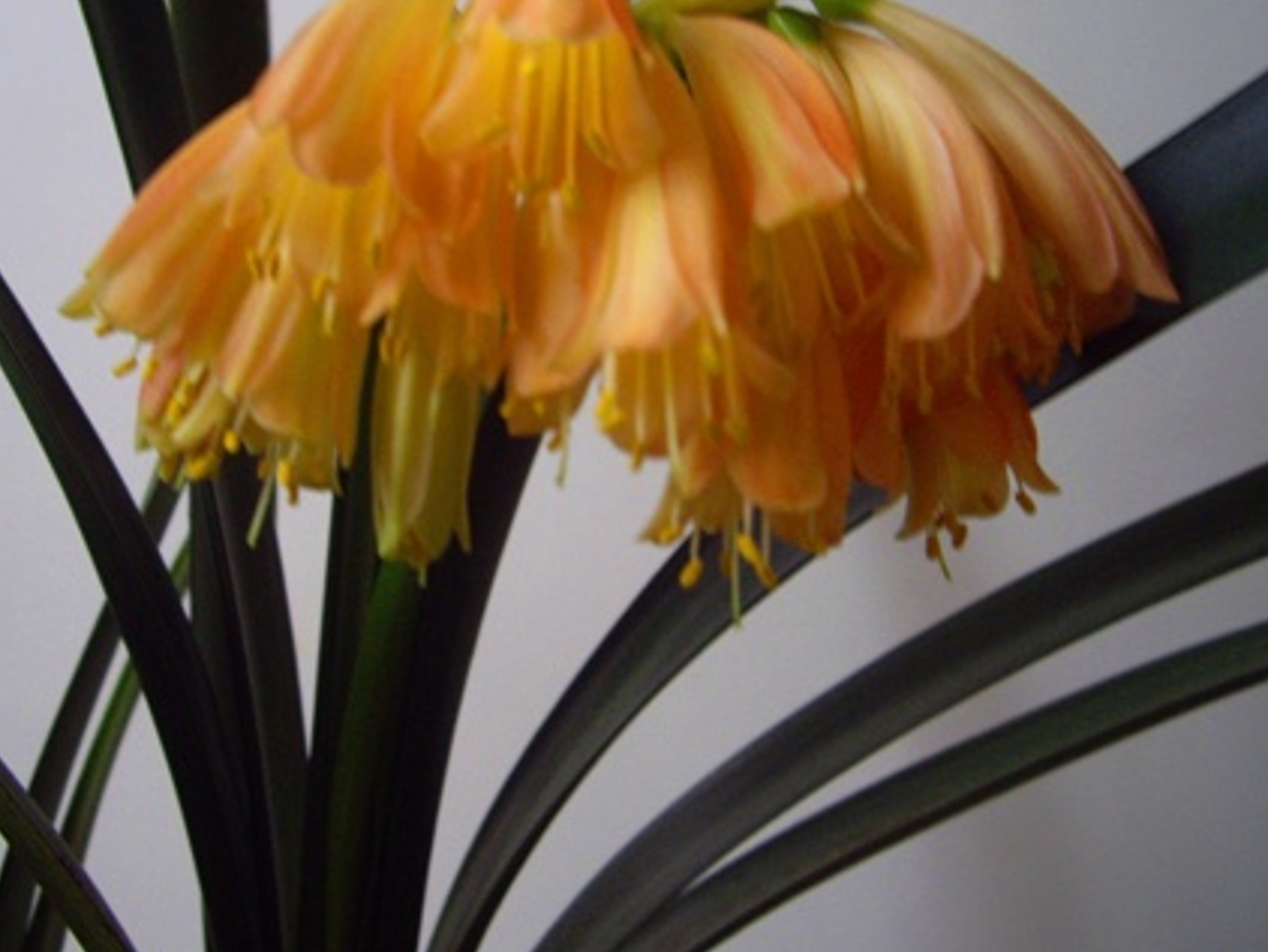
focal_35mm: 47
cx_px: 589
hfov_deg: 40.4
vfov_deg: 30.8
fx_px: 1723
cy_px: 378
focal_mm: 7.9
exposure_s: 1/20
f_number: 2.8
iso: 200
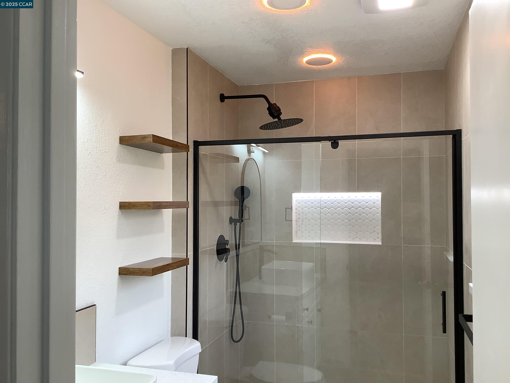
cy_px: 192
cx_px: 255
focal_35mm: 31
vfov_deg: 45.4
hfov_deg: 58.4
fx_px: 457
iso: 80
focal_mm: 3.3
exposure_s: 1/60
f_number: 2.4
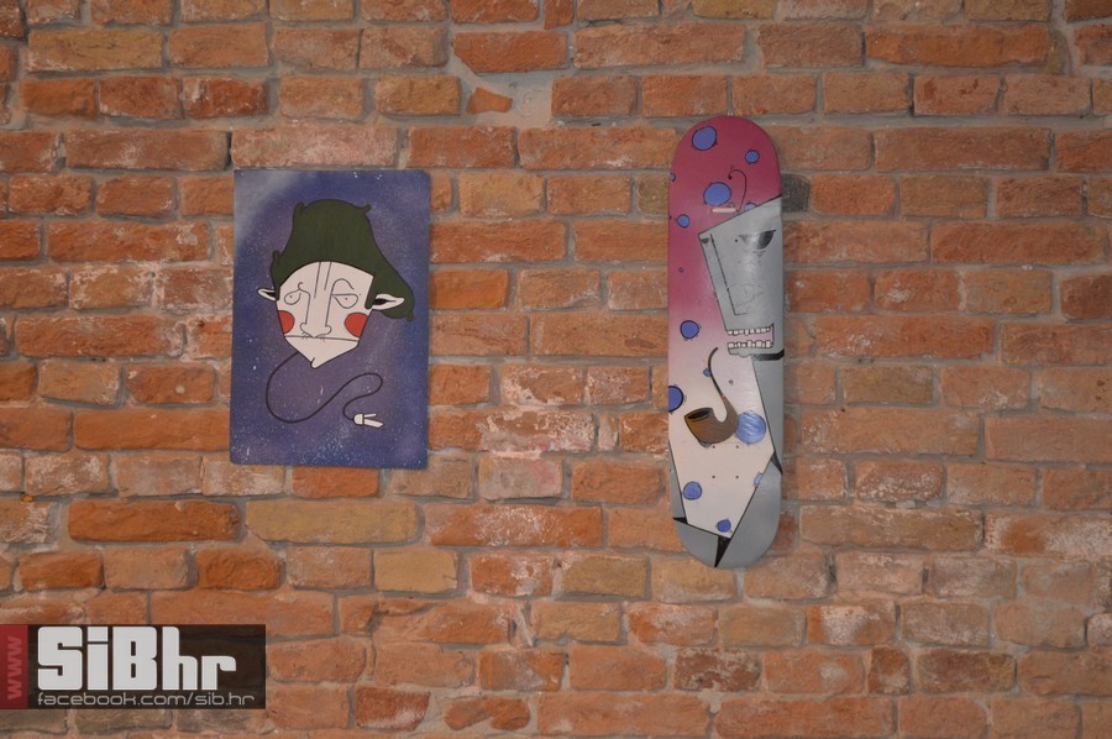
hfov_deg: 24.6
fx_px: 2546
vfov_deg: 16.5
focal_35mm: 82
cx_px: 556
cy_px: 370
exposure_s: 1/20
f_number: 5.6
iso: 800
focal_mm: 55
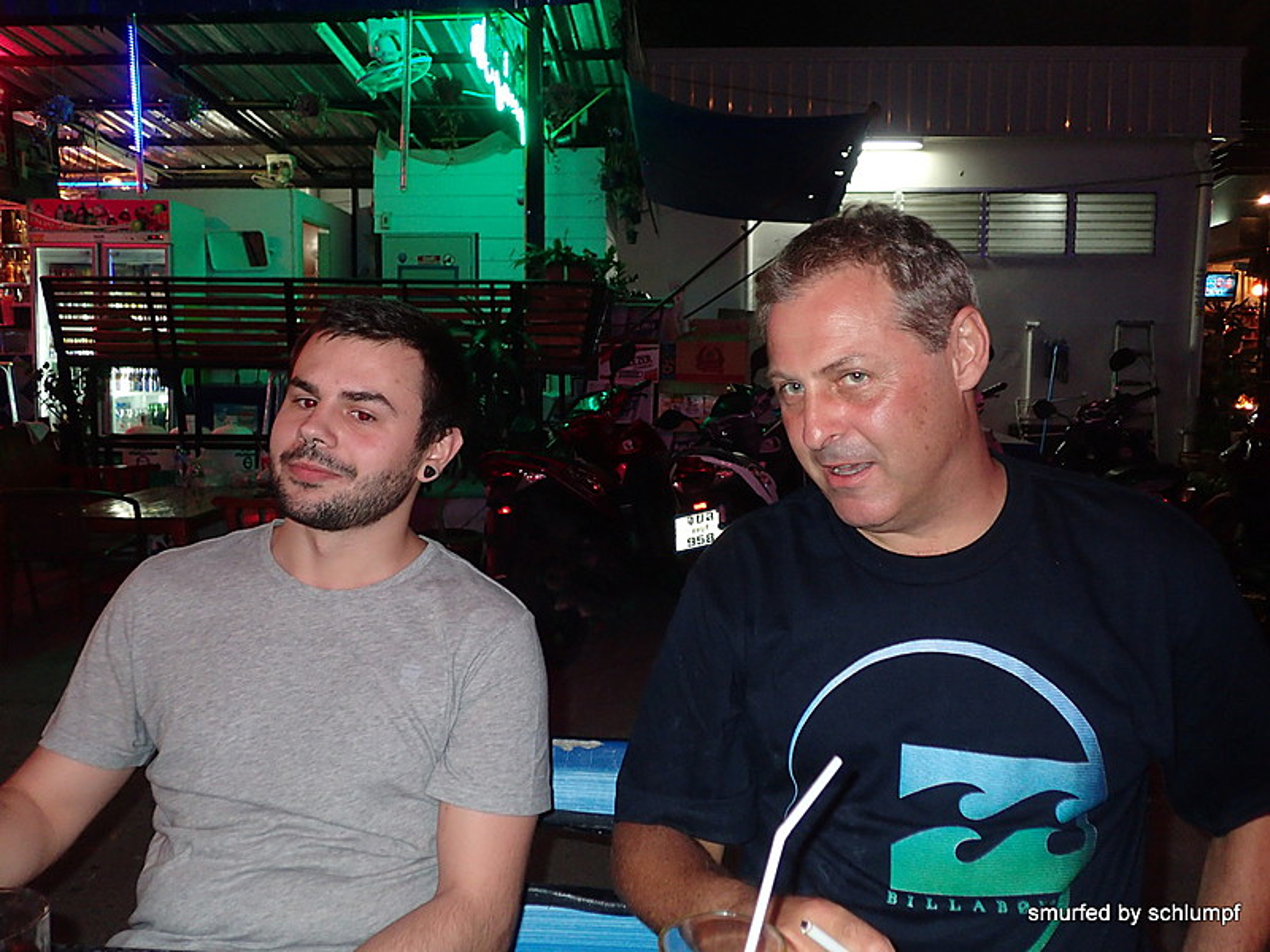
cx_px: 635
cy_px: 476
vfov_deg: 46.8
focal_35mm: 30
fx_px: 1101
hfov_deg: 60.0
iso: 400
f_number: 2.3
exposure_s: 1/30
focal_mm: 5.5
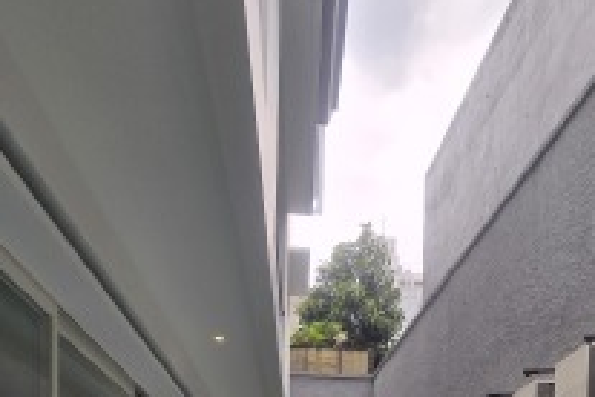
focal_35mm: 30
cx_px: 335
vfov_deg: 30.7
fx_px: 496
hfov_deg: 61.7
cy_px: 552
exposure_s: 1/2000
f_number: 2.2
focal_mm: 2.2
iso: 100
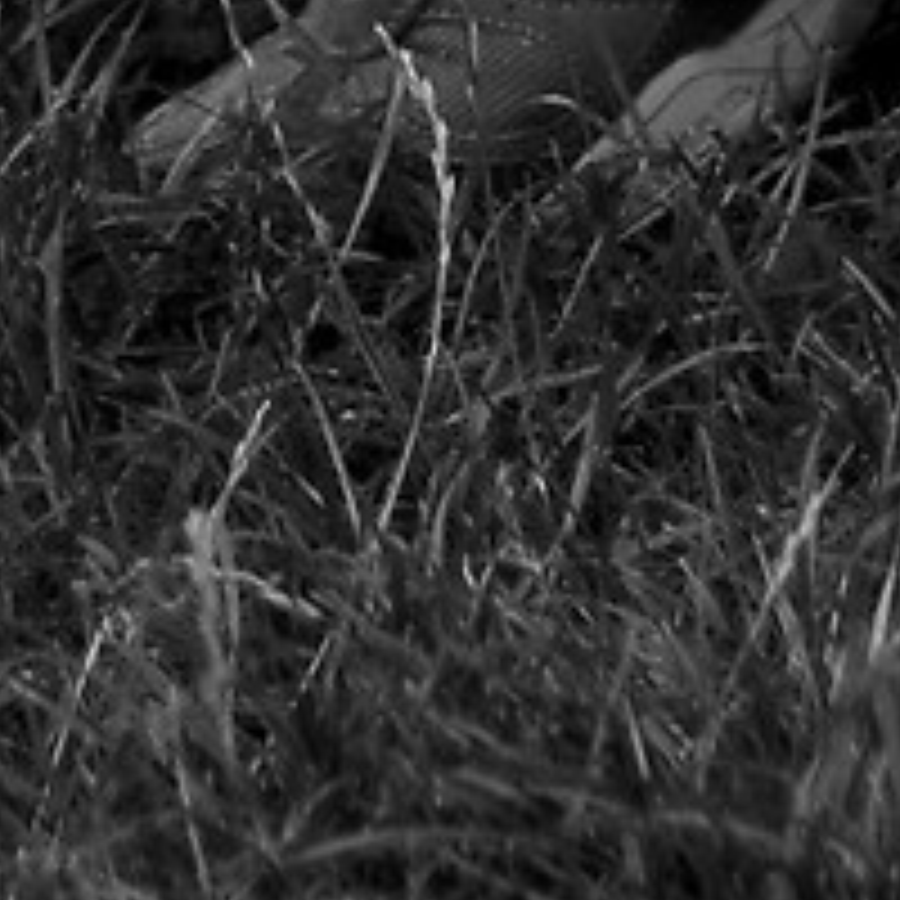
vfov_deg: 2.3
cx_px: -171
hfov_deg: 2.3
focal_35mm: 764
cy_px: -2596
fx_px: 22473
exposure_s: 1/400
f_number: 2
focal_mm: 50
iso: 100
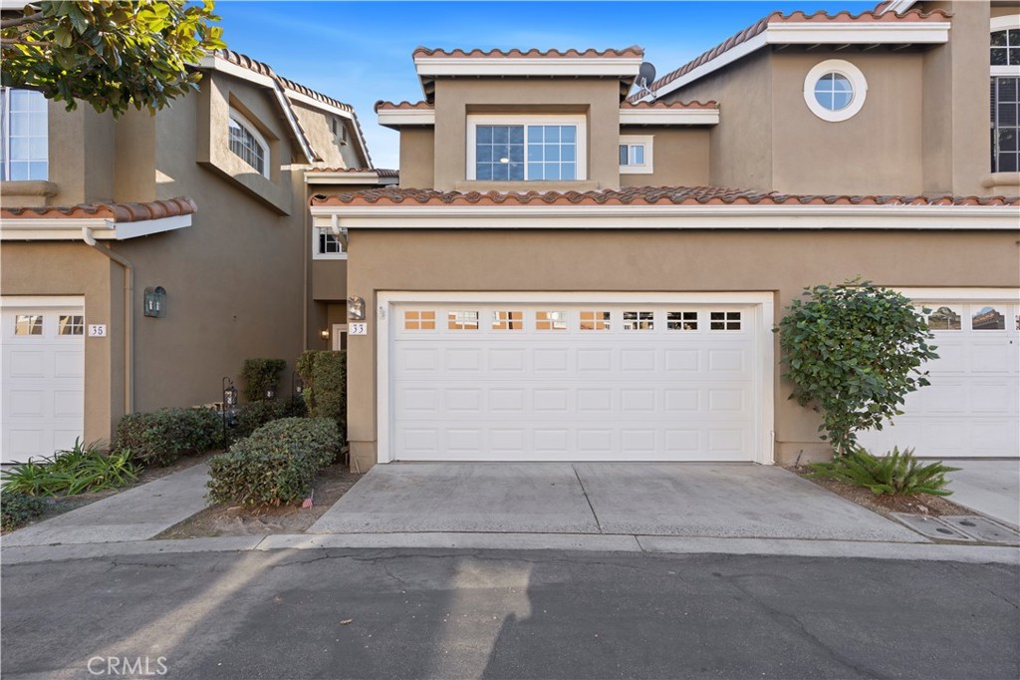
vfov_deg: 73.7
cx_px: 510
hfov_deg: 96.8
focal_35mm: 16
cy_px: 340
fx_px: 453
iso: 200
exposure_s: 1/30
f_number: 7.1
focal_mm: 16
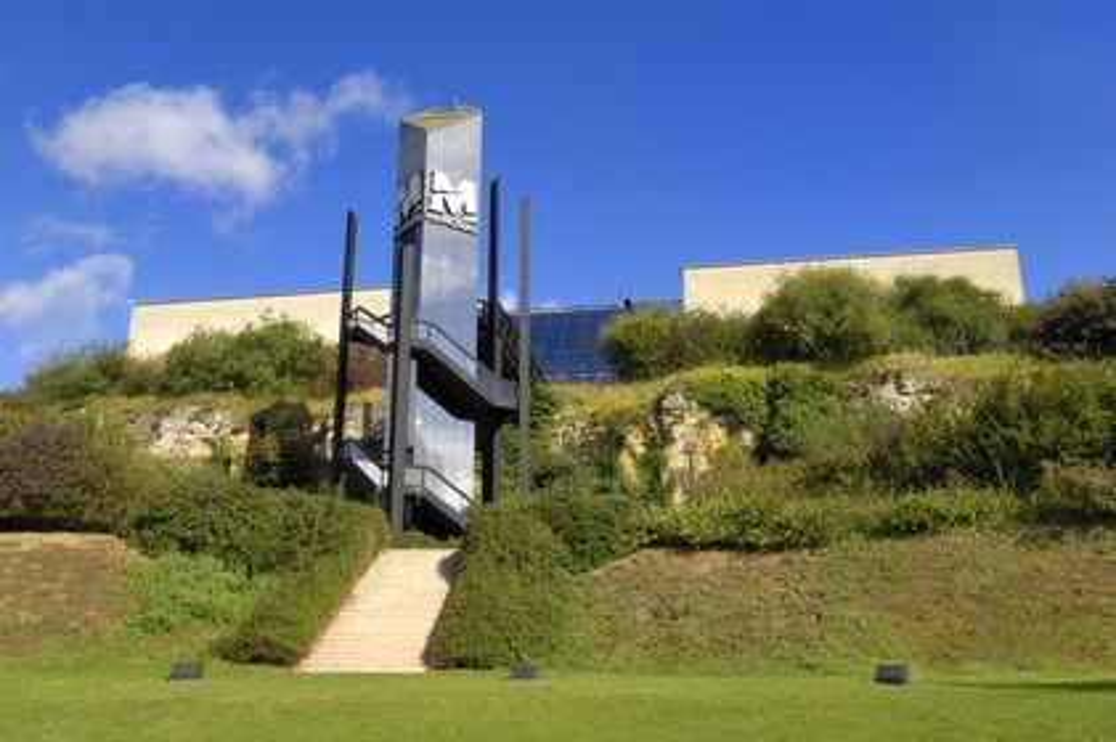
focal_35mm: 30
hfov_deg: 62.0
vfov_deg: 43.5
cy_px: 371
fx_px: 929
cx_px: 558
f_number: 8
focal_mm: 20
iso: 100
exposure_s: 1/180
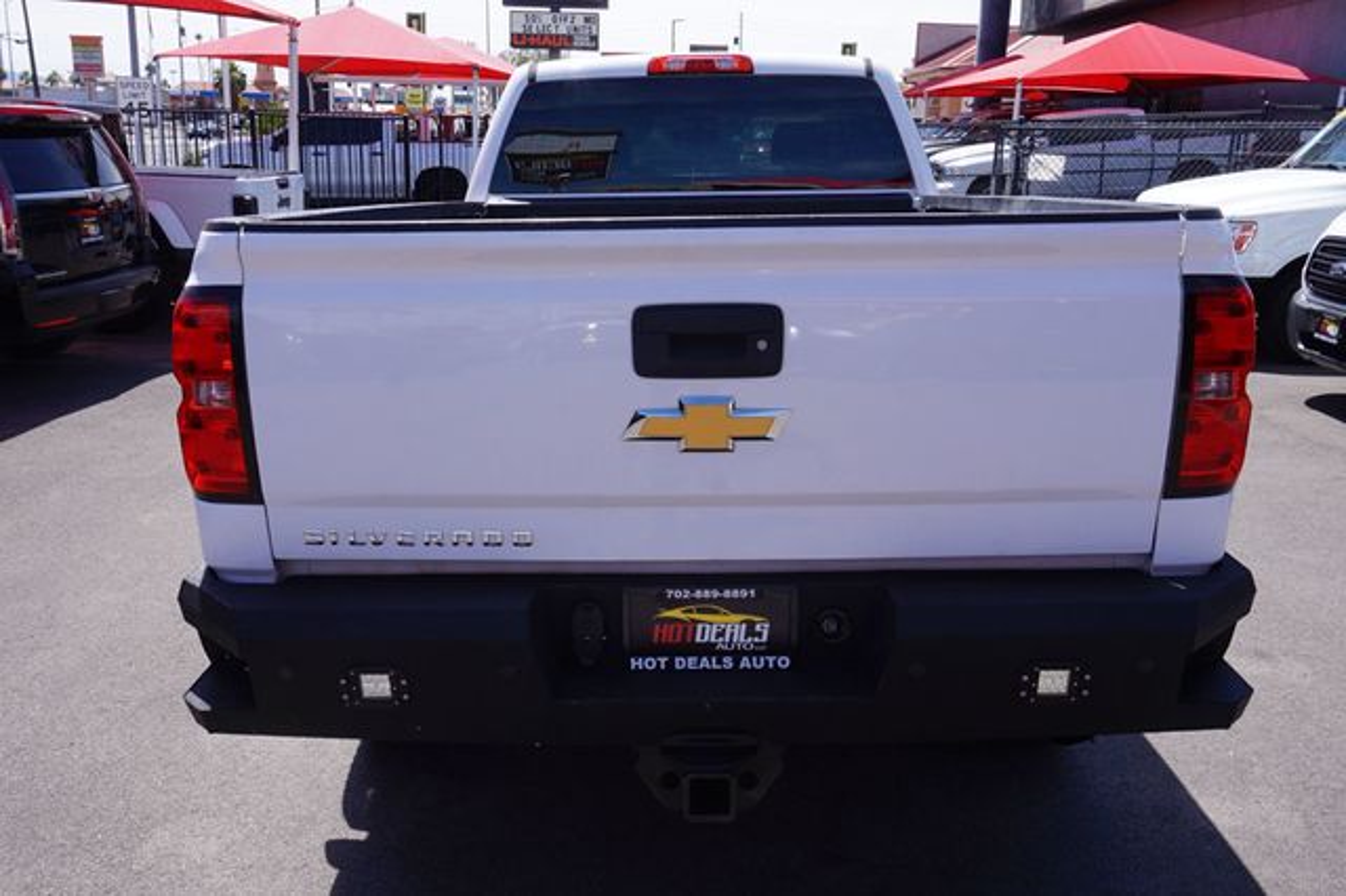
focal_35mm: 32
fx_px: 1177
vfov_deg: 41.7
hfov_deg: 59.5
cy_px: 448
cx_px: 673
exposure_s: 1/80
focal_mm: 21
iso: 100
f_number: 11
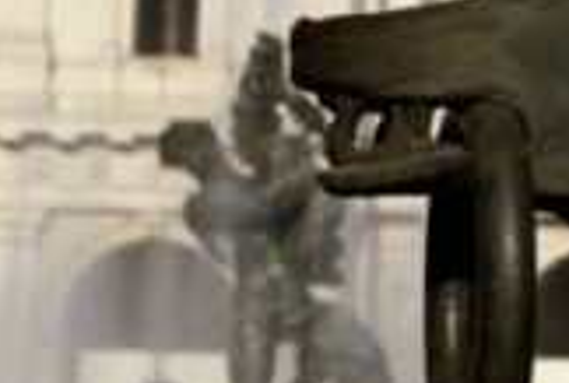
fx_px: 6150
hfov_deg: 5.3
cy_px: 69
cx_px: 815
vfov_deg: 3.6
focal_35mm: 388
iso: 800
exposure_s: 1/1600
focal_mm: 70
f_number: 10
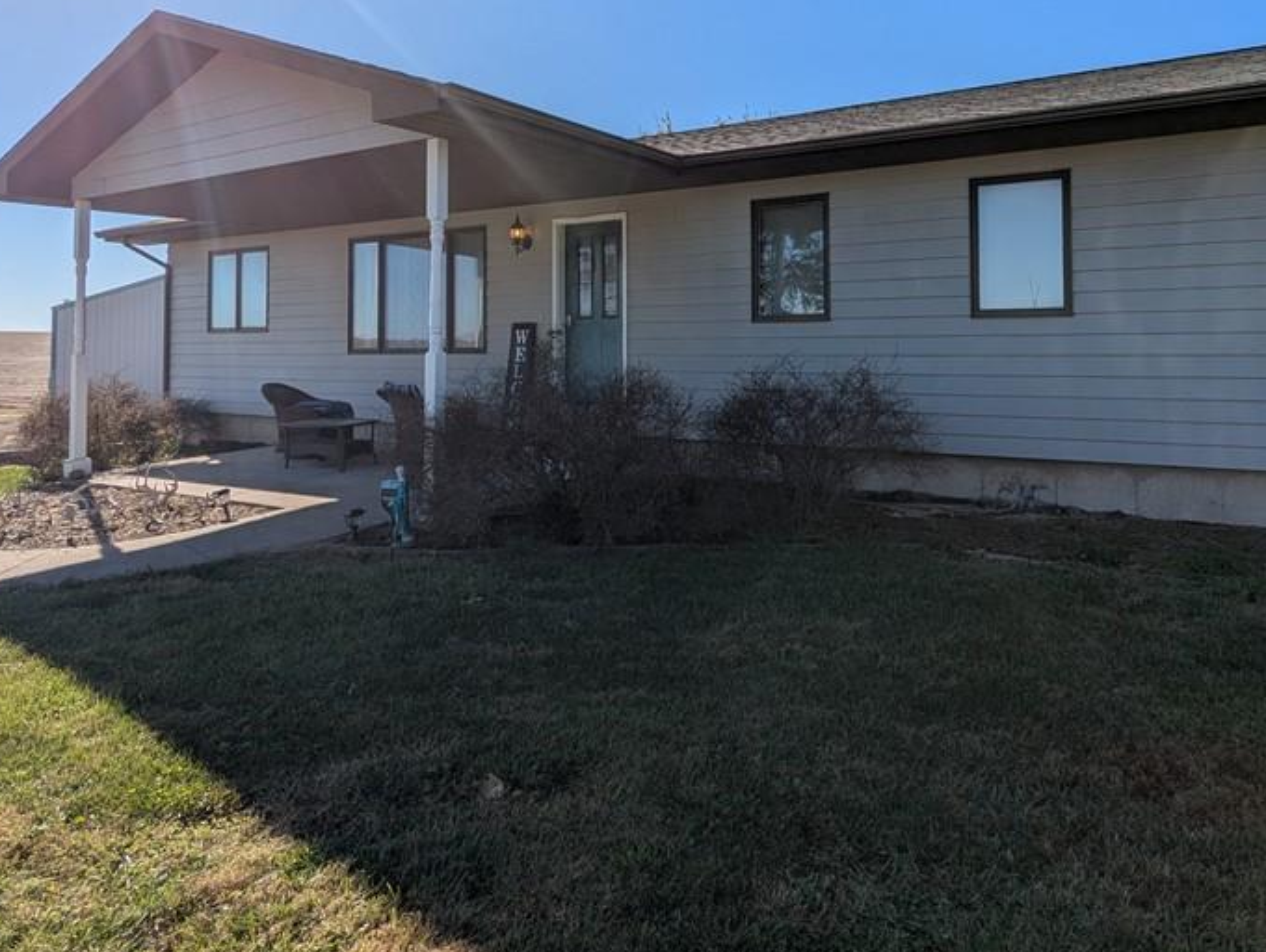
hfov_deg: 71.3
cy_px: 311
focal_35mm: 24
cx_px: 713
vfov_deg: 55.6
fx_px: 879
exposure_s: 1/3322
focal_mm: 2.35
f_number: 2.2
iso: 50
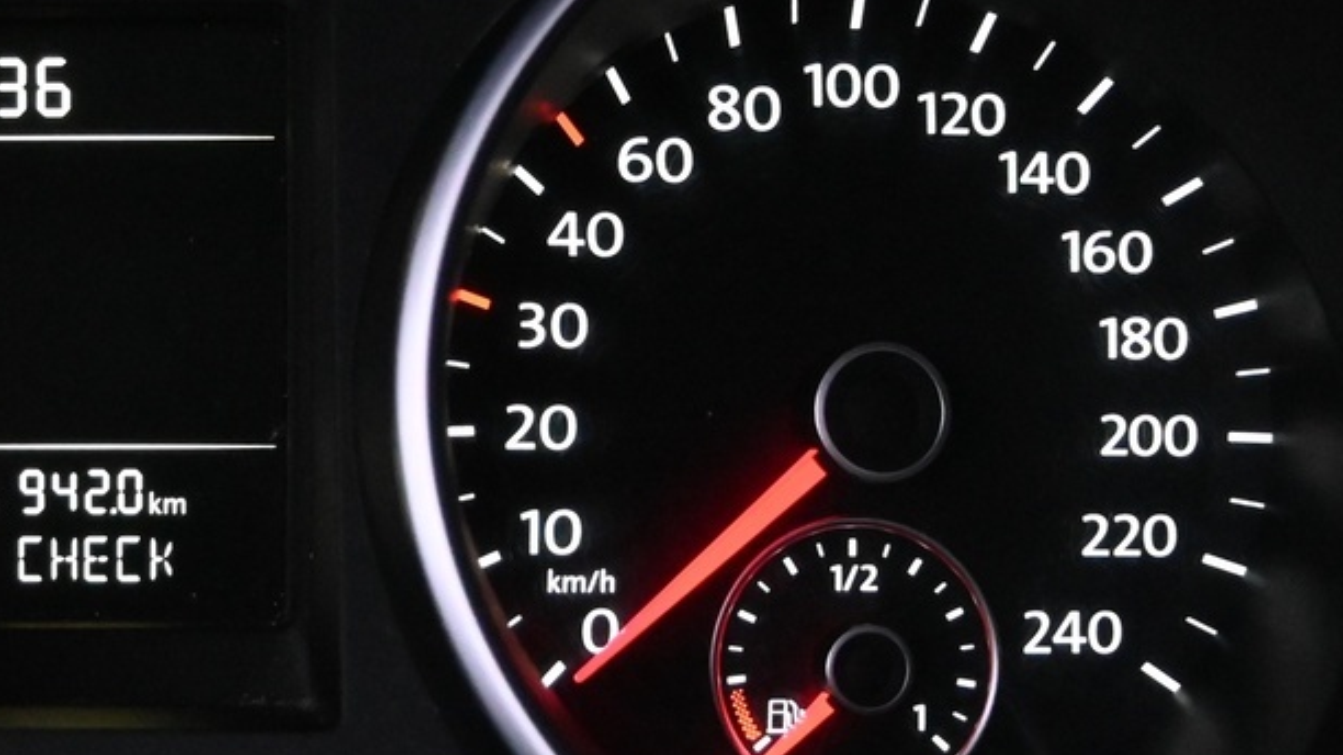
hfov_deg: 10.3
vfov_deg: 5.8
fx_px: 7406
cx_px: 64
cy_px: 459
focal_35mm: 208
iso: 5000
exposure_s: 1/125
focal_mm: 50
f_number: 6.3
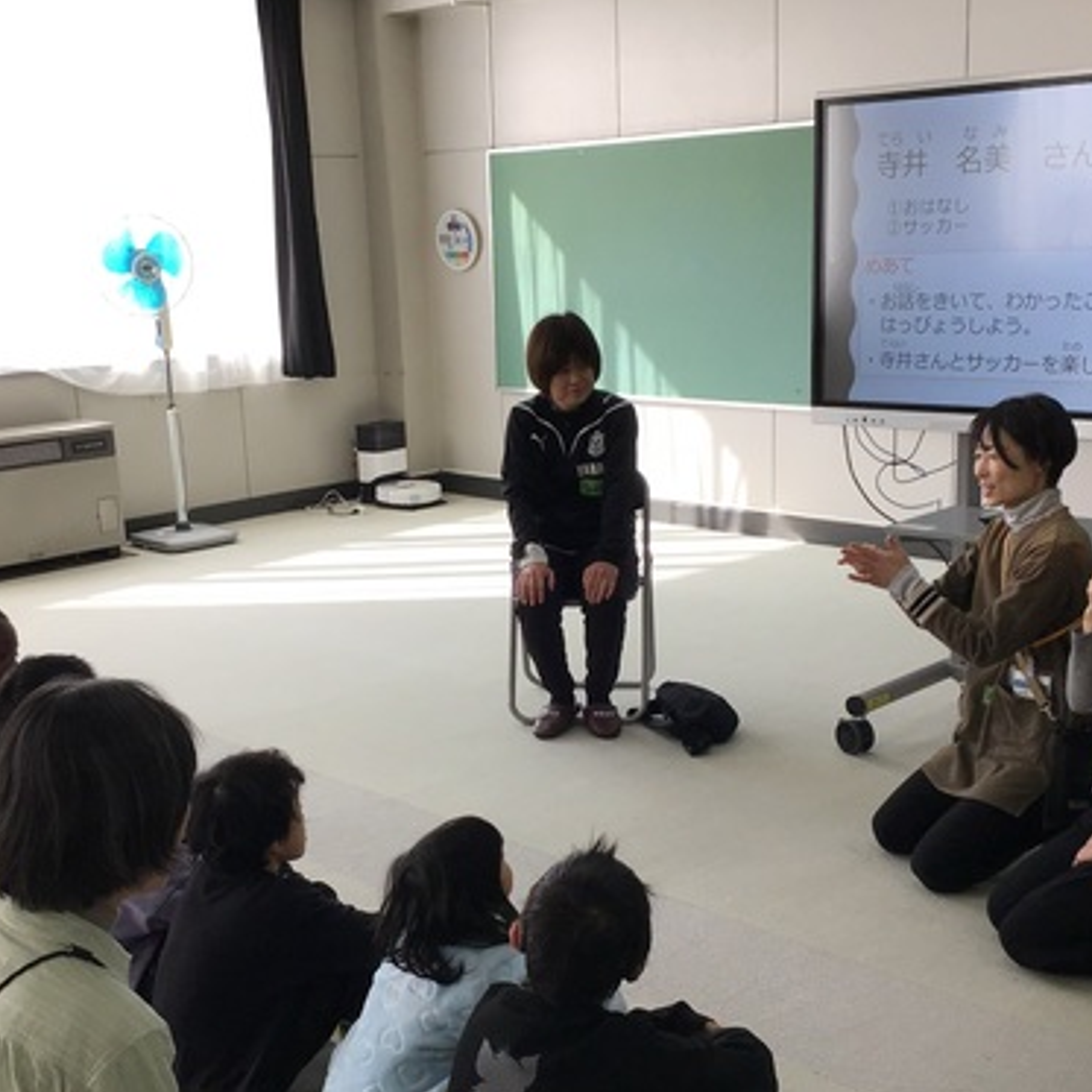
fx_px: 1677
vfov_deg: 35.9
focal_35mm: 47
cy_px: 653
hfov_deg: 36.0
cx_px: 504
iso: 32
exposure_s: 1/120
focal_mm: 3.3
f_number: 2.4
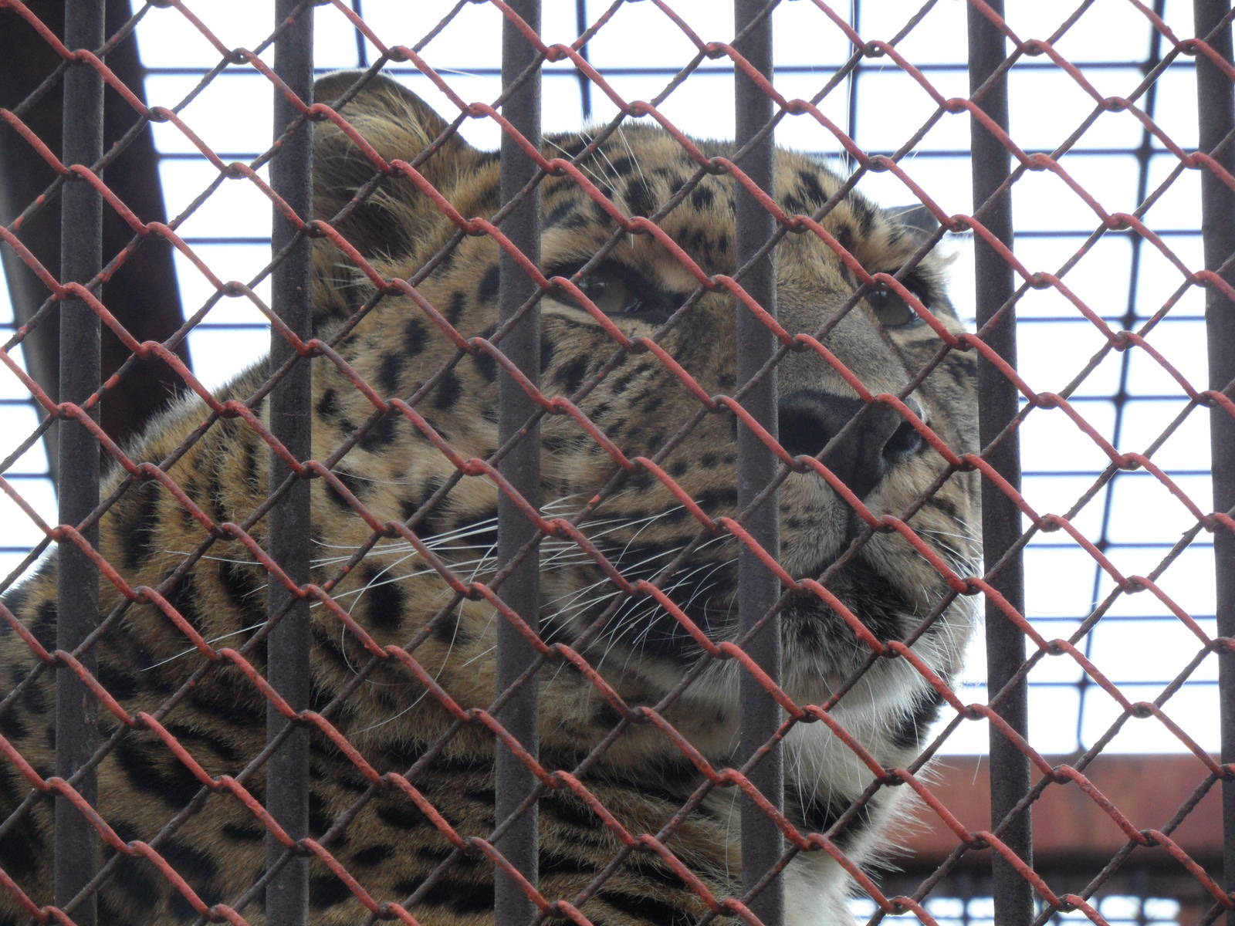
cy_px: 463
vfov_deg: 8.2
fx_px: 6422
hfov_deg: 11.0
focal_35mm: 180
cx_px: 618
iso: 200
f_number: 4.4
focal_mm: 29.7
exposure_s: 1/60
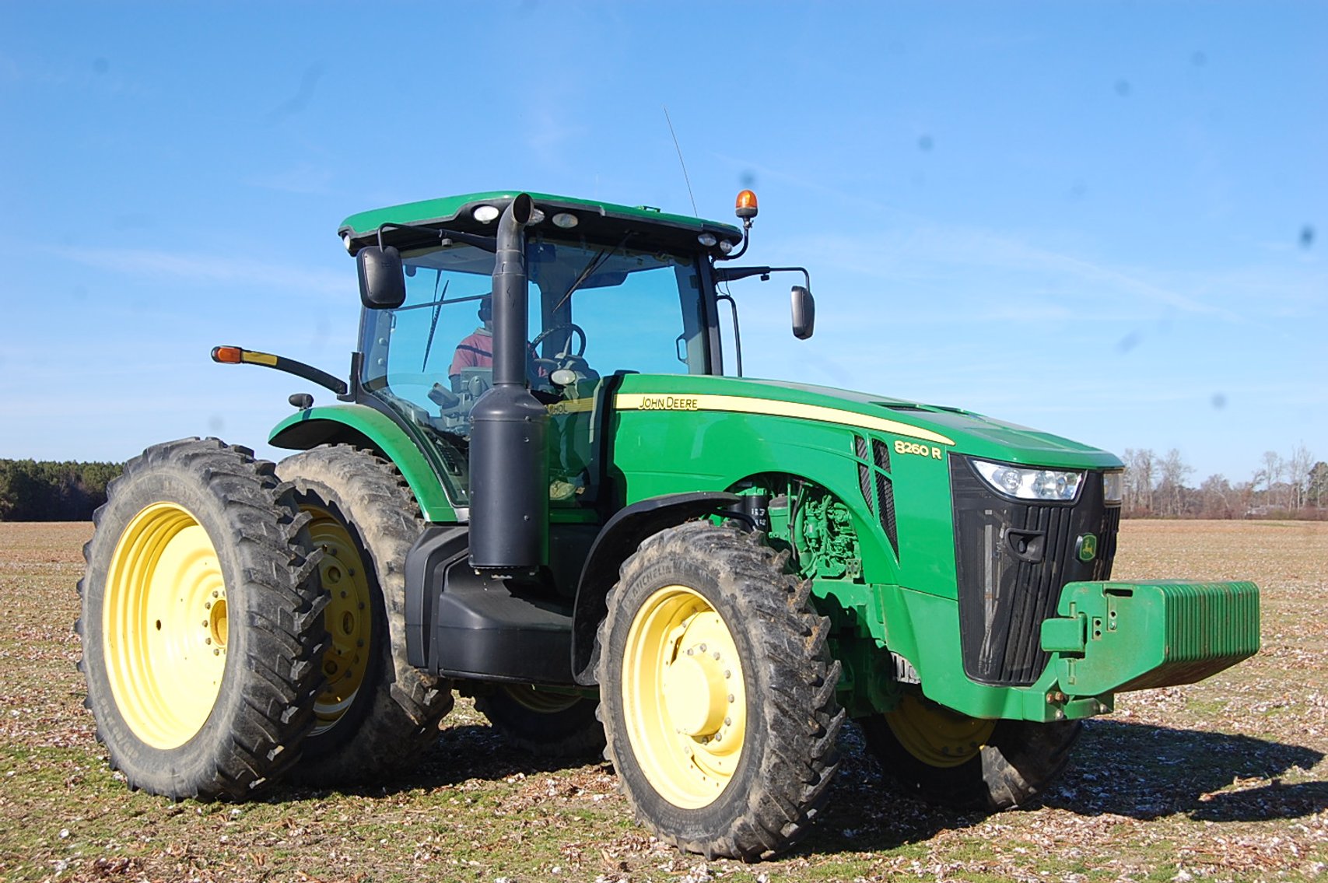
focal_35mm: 48
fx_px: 1769
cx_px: 664
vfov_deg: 28.0
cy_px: 442
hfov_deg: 41.1
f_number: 9
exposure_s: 1/320
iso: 200
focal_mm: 32
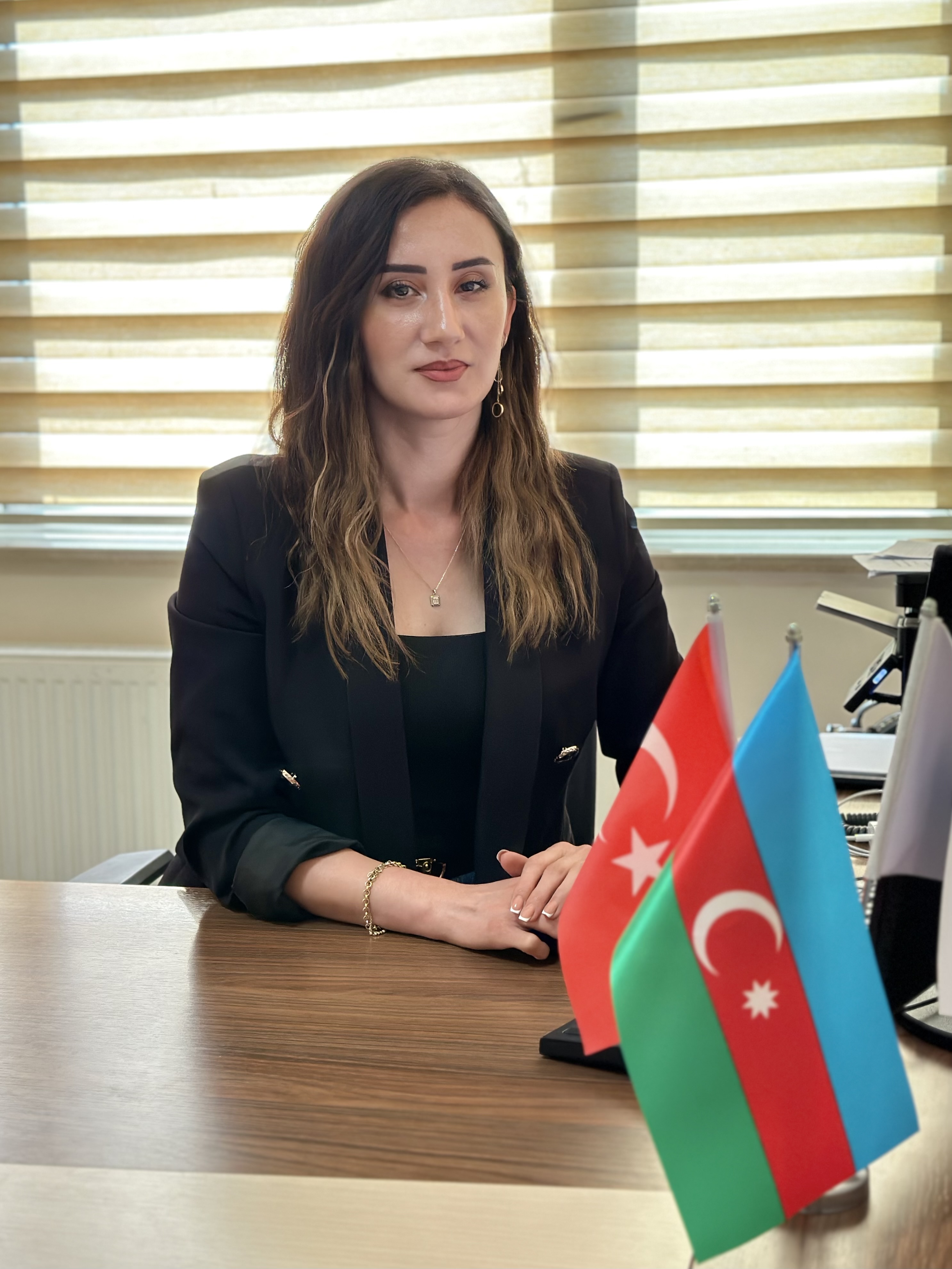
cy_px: 634
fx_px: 1760
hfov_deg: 30.3
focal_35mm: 48
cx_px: 476
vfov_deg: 39.7
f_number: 1.78
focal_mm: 6.86
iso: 125
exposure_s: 1/100
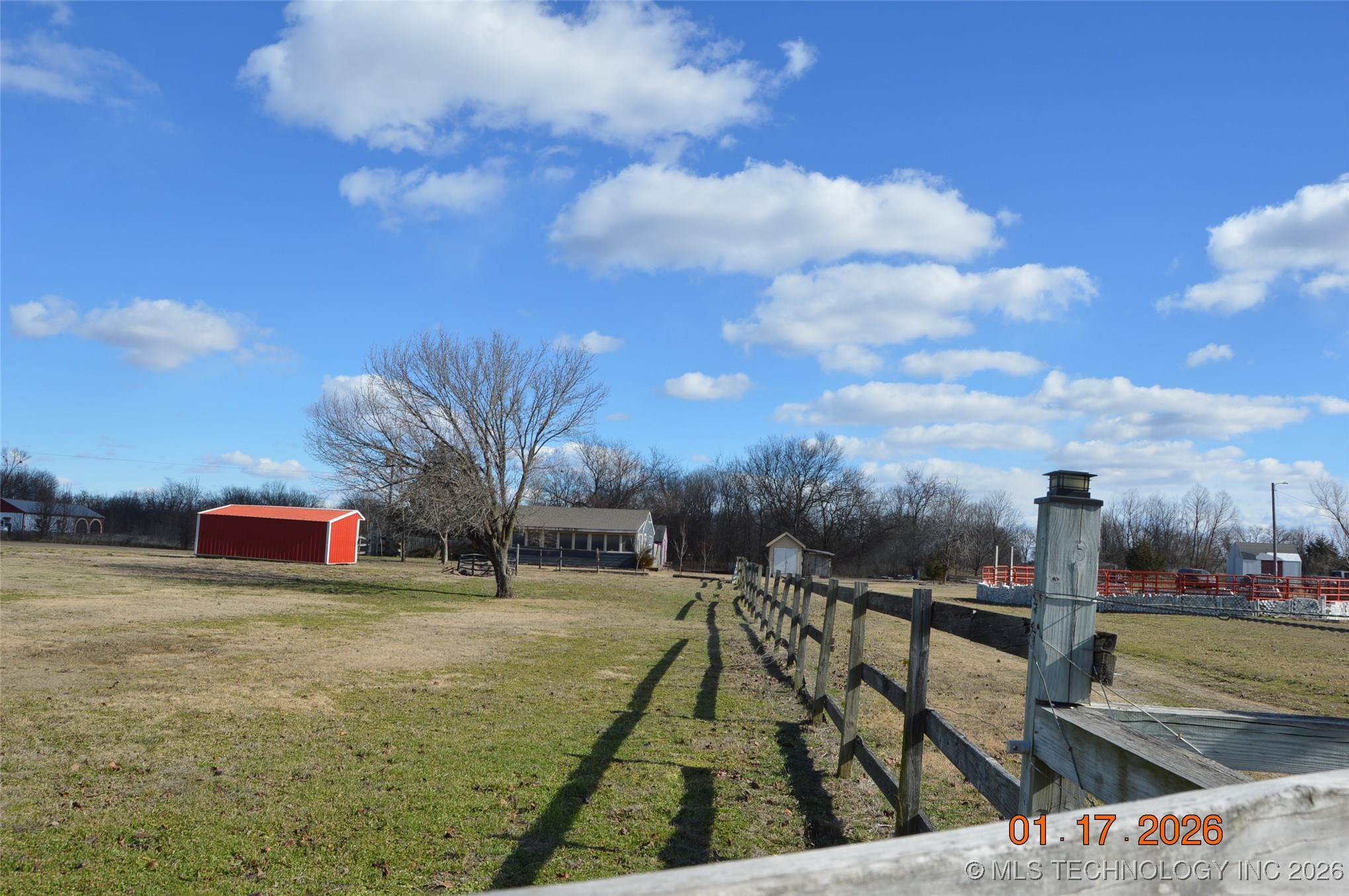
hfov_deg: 67.4
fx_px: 1011
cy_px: 448
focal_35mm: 27
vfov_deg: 47.8
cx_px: 674
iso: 100
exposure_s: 1/250
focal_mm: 18
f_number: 8
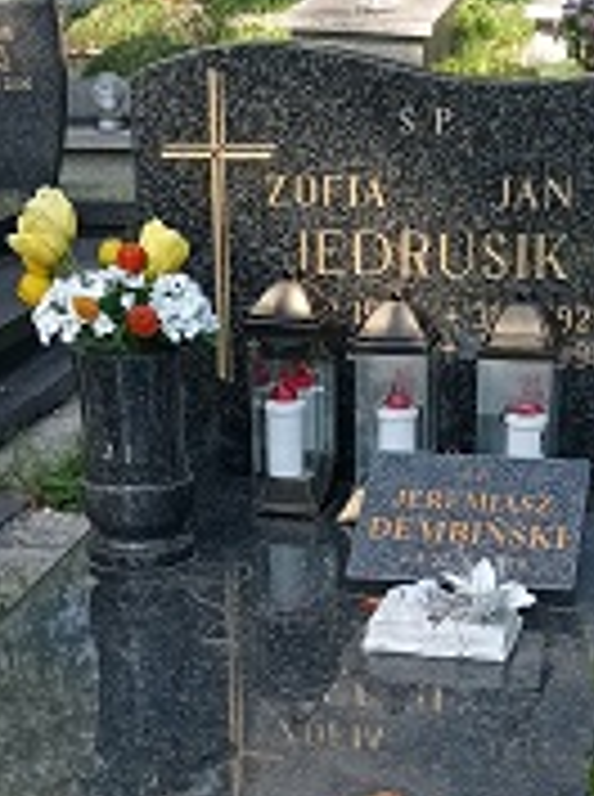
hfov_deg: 16.2
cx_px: 274
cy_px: 688
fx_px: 2090
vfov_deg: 21.2
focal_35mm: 91
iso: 101
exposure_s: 1/931
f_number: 1.79
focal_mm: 4.74
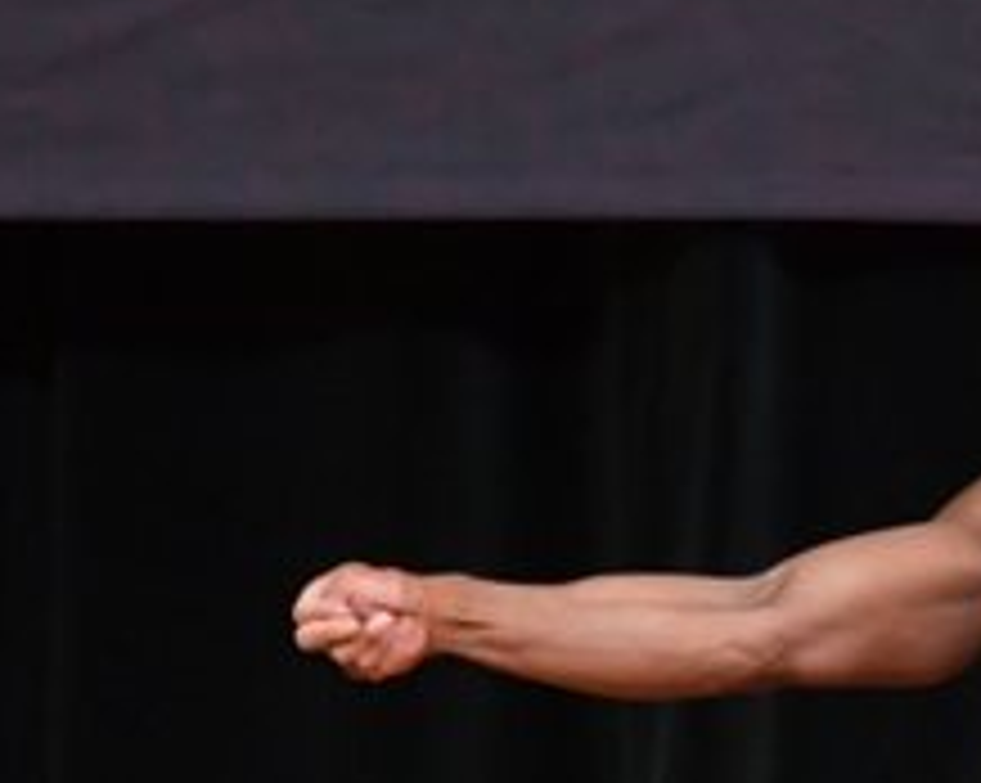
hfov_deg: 1.8
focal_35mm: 1051
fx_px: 30487
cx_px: 1051
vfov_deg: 1.5
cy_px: 819
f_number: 5.6
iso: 4000
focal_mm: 210
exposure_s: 1/400
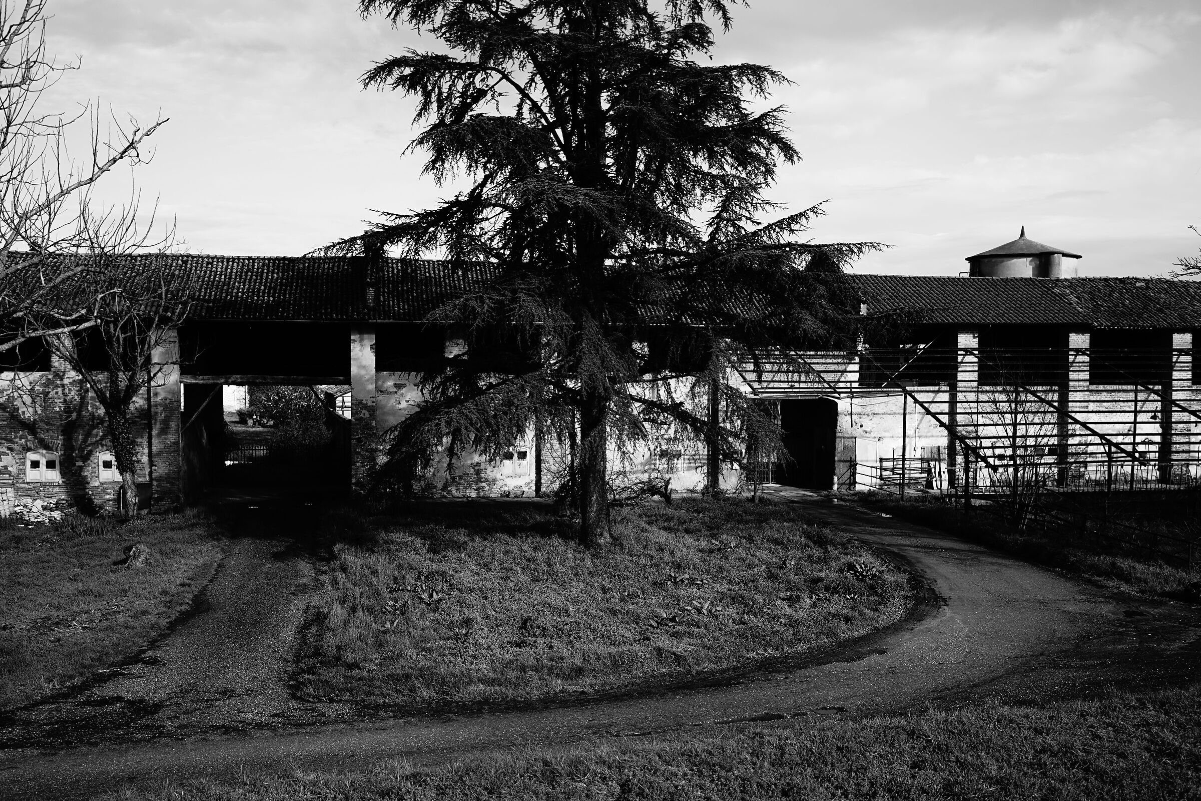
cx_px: 600
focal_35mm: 35
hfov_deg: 54.4
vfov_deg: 37.9
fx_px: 1168
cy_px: 400
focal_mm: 35
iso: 64
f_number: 8
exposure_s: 1/125
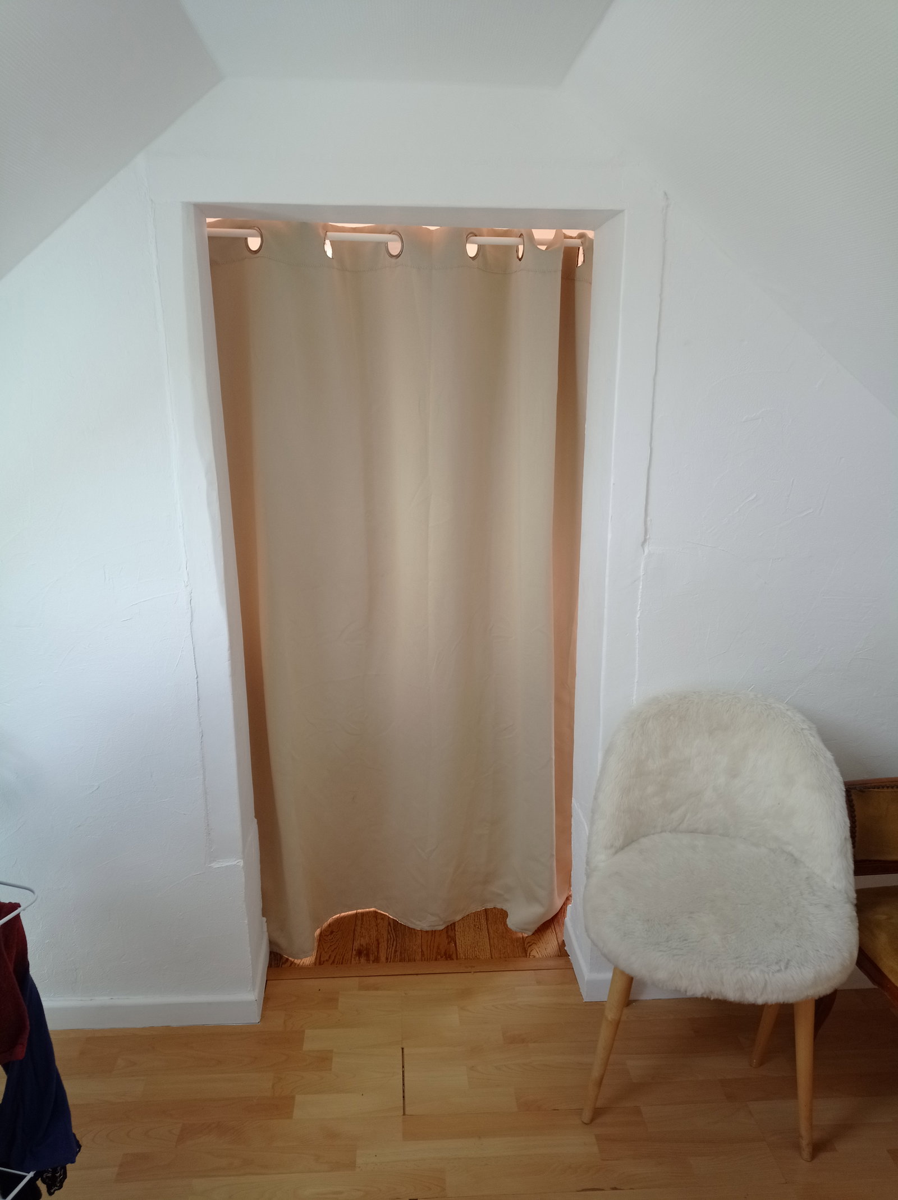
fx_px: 970
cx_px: 449
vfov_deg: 63.5
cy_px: 600
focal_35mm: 28
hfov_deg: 49.7
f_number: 1.79
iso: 101
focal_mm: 4.74
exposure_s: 1/100
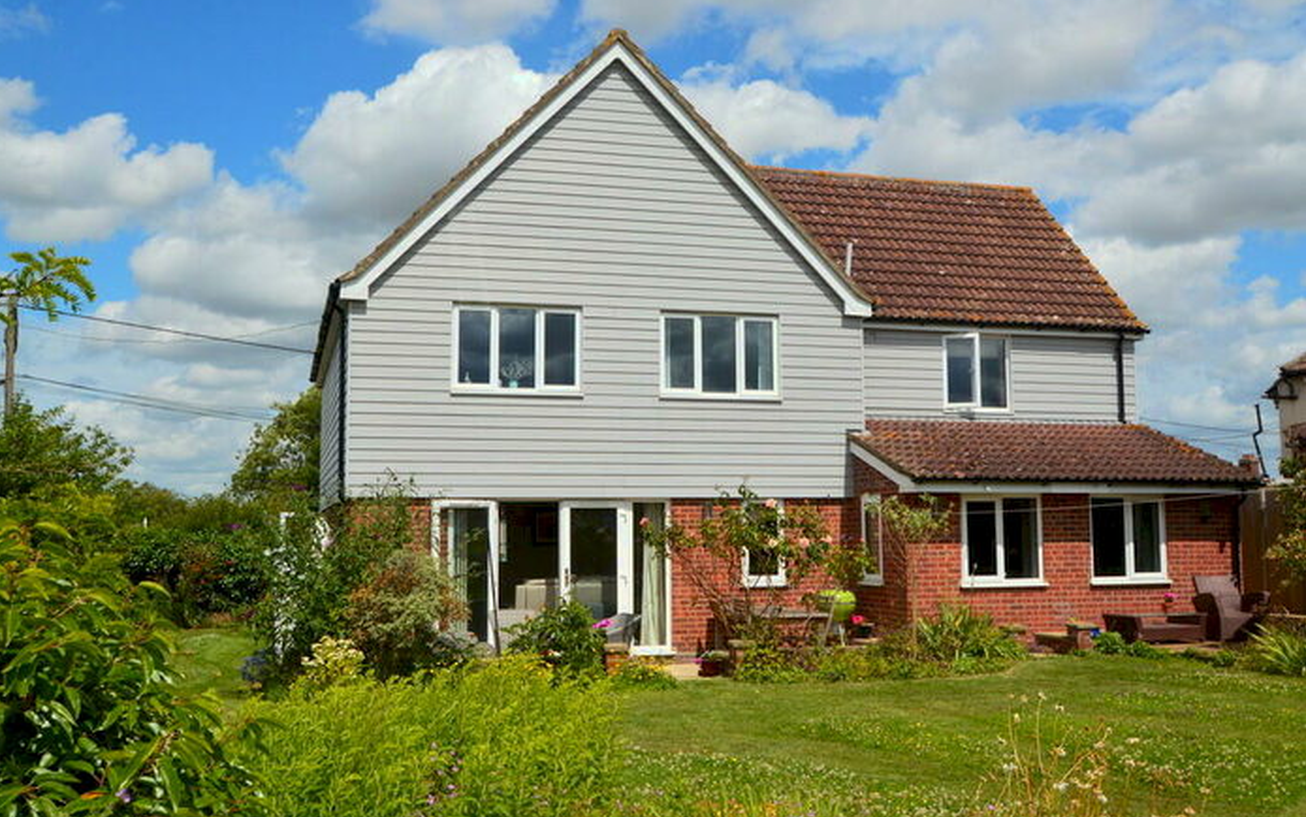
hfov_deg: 52.7
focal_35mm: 37
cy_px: 408
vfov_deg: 34.5
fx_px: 1317
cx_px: 649
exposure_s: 1/500
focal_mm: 24
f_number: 11
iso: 360
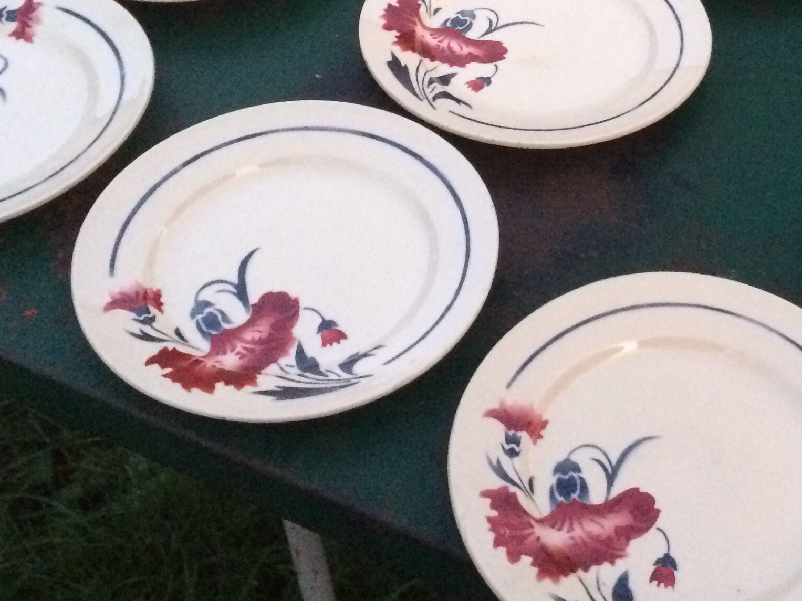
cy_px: 99
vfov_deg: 23.2
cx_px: 596
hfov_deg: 30.7
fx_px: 1436
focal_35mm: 62
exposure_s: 1/17
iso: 400
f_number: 2.2
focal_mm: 4.15
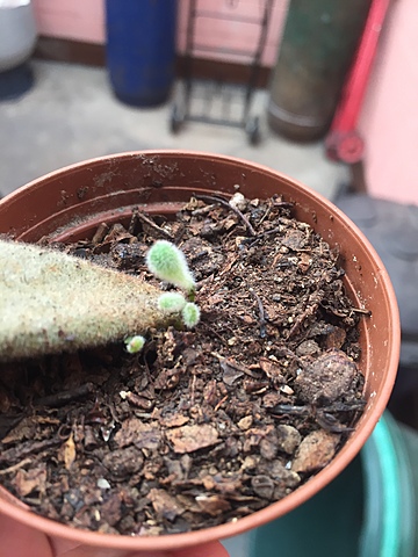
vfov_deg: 61.7
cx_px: 209
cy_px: 278
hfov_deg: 48.2
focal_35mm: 29
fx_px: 467
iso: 32
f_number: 2.2
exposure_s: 1/30
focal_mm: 4.15
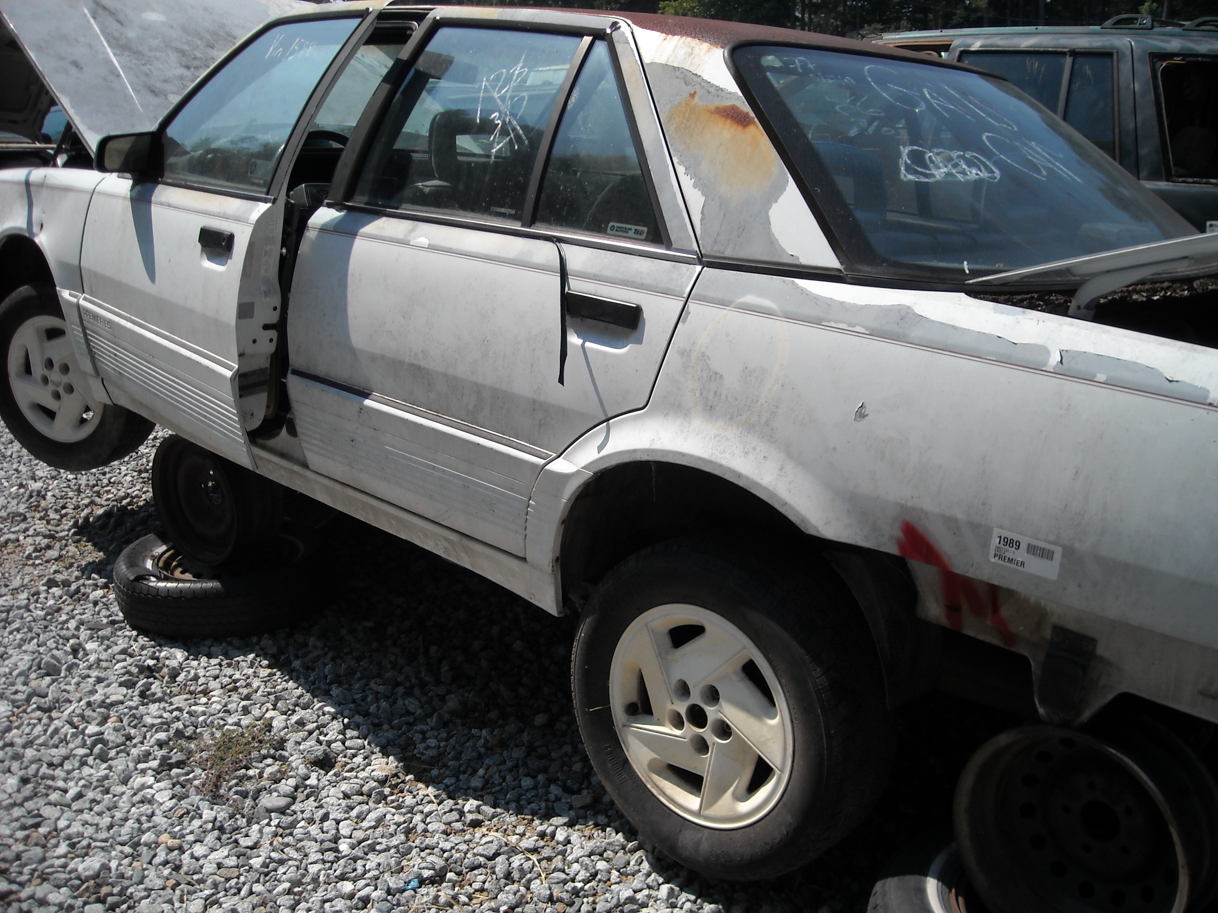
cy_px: 456
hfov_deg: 52.6
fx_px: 1232
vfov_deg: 40.7
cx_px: 609
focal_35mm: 35
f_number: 5.6
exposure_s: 1/384
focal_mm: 5.7
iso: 64
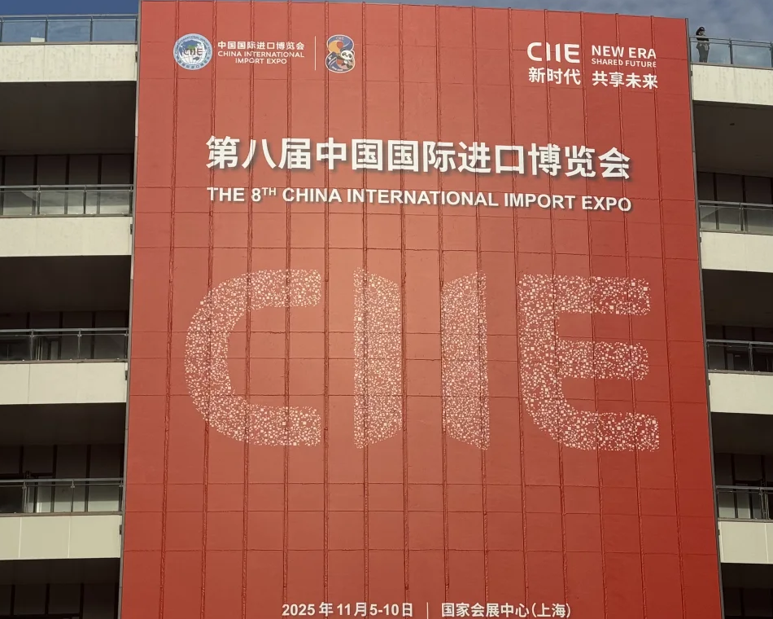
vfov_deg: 21.5
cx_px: 365
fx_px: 1624
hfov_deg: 26.8
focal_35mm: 71
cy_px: 364
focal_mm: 6.76
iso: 64
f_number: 1.78
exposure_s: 1/5376
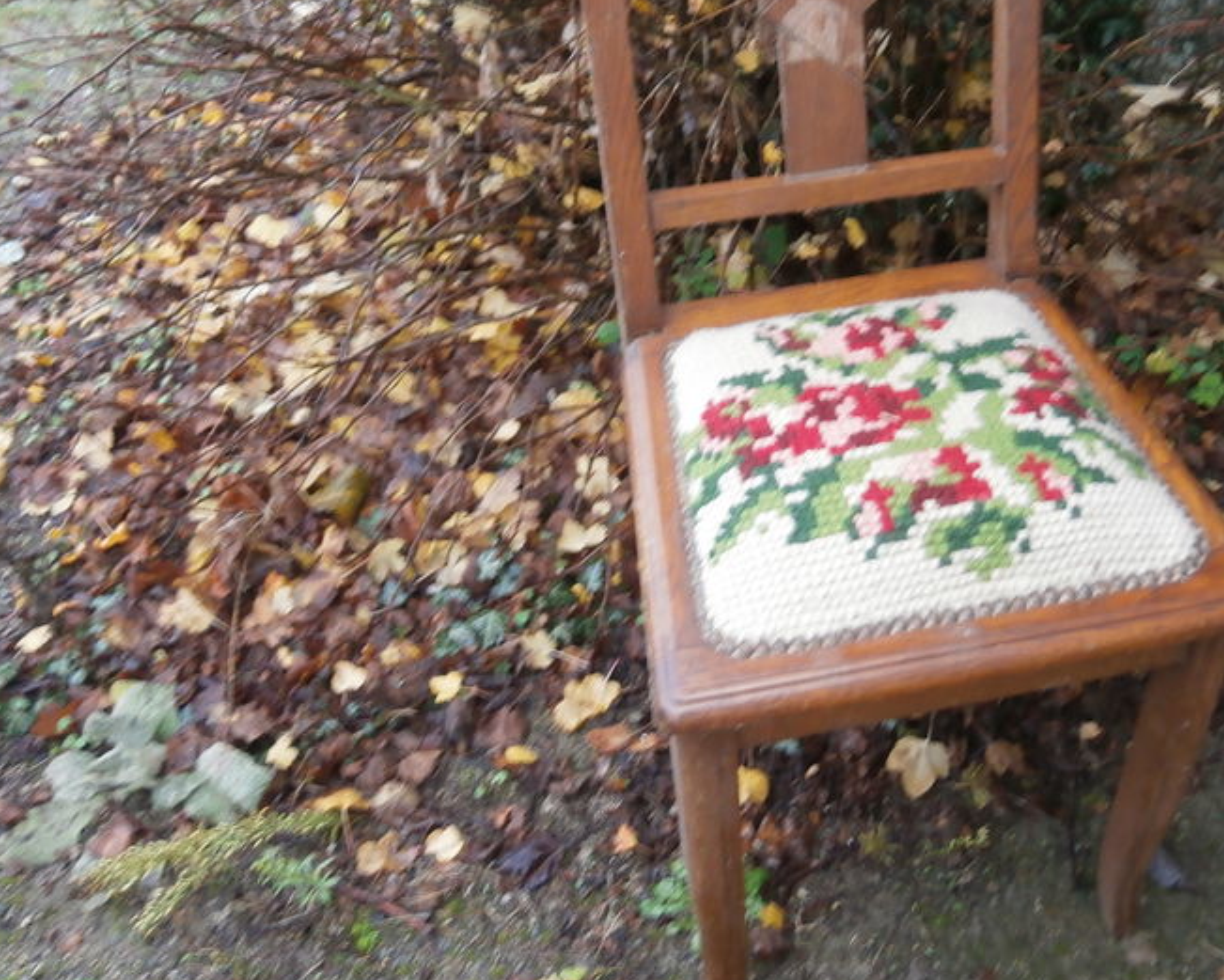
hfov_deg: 46.5
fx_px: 1413
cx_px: 752
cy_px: 325
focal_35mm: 39
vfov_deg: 37.8
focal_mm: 4.7
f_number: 2.8
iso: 100
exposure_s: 1/30
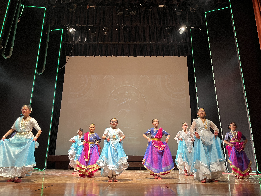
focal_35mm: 26
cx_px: 130
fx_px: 196
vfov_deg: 53.1
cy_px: 98
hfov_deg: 67.3
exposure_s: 1/50
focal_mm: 5.1
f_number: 1.6
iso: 125
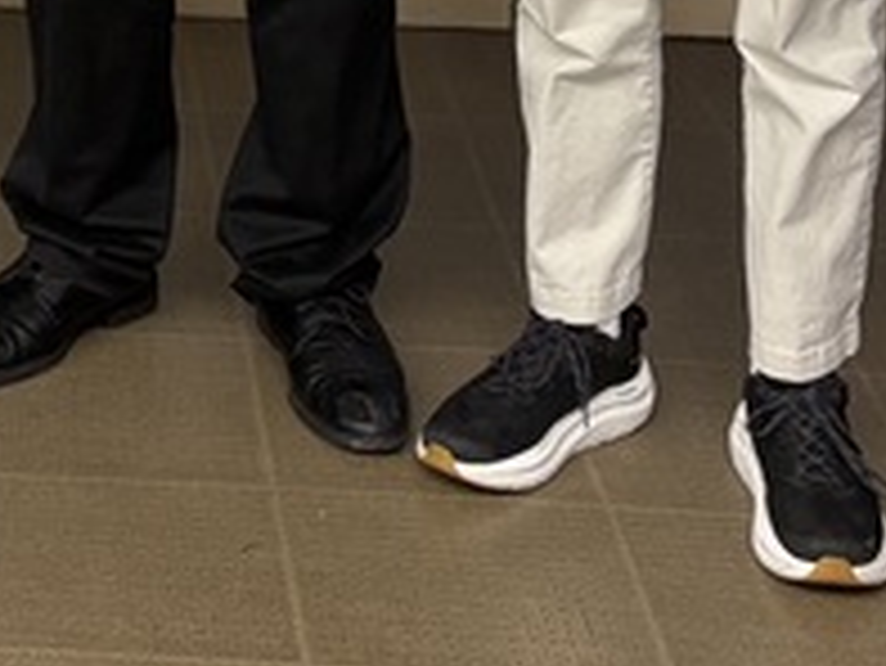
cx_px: -427
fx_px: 3457
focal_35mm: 135
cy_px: -796
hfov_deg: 13.8
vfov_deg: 10.0
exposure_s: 1/60
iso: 160
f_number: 1.6
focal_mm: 5.96
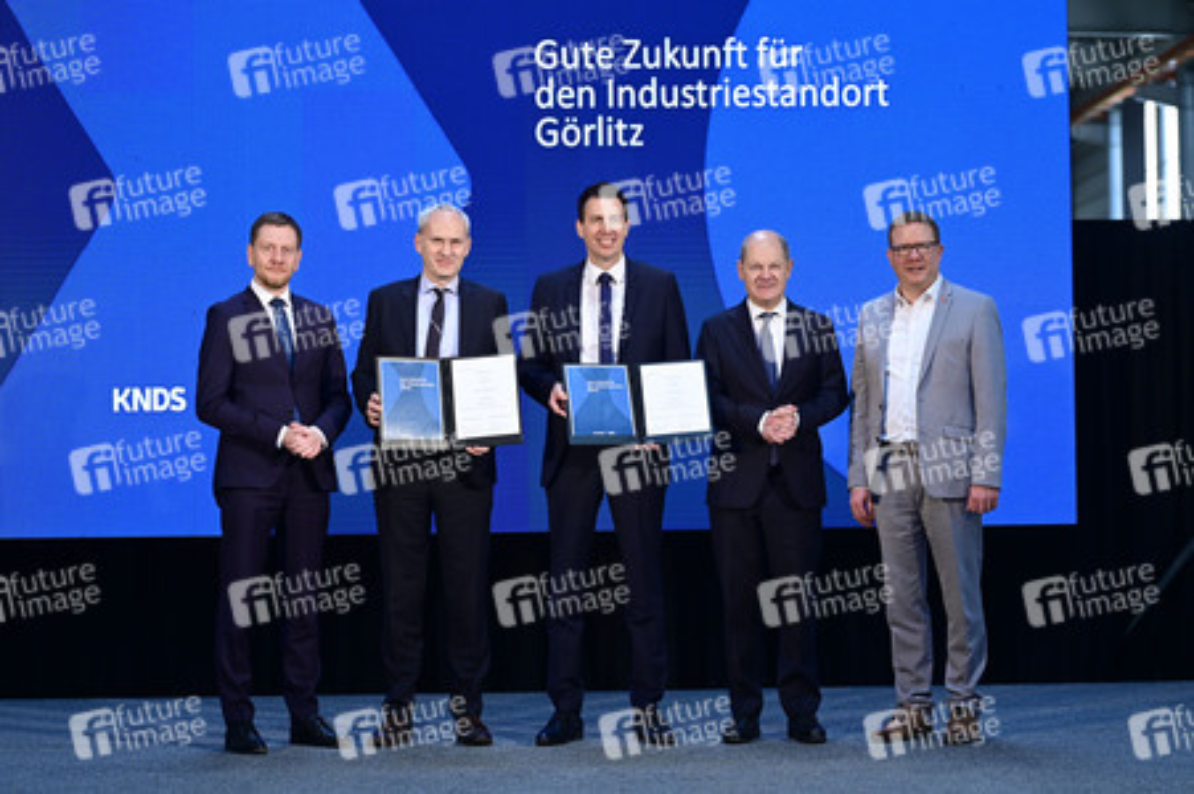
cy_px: 397
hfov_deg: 28.9
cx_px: 597
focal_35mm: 70
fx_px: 2320
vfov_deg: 19.4
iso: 1250
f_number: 3.5
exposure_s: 1/320
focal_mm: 70
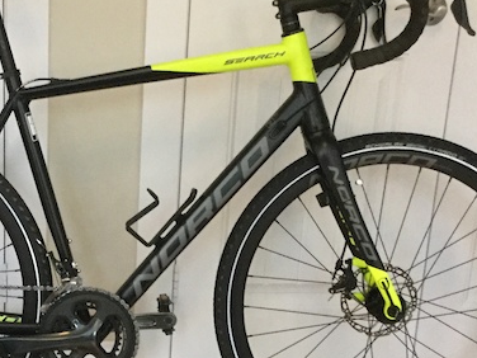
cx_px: 137
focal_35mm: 66
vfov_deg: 22.1
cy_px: 245
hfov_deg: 29.1
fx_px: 909
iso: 200
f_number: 2.4
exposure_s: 1/24
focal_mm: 3.3
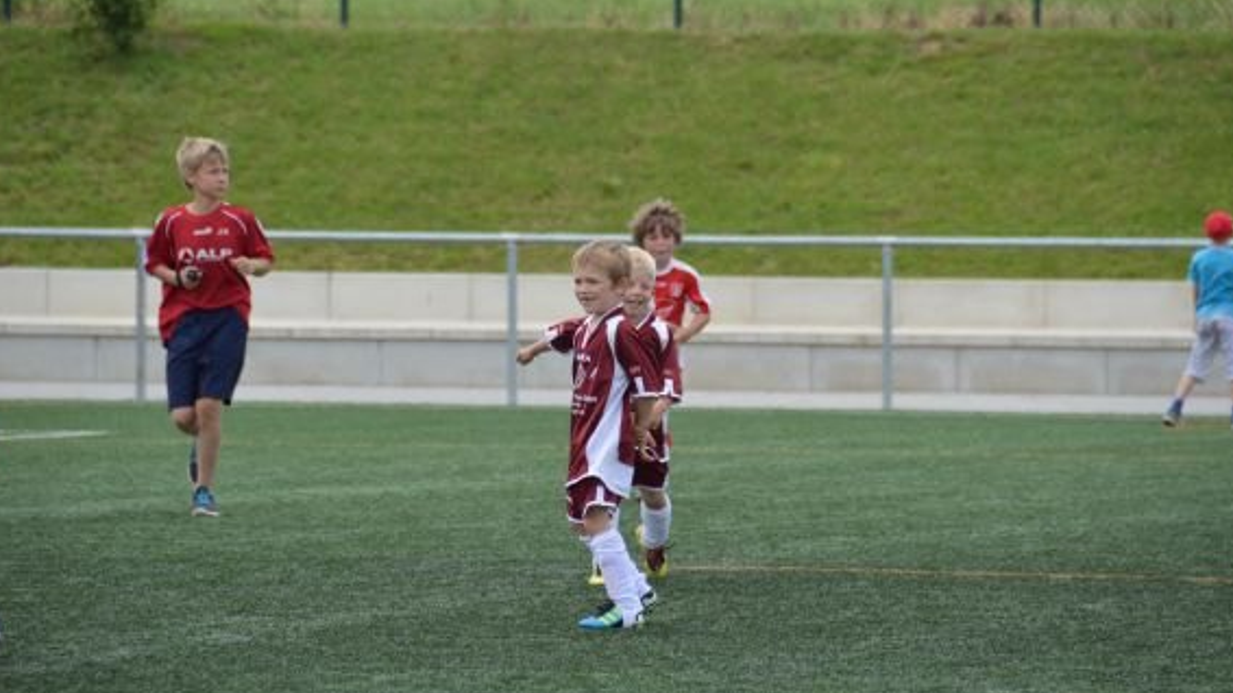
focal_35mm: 333
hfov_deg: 6.5
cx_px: 630
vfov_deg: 3.6
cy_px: 324
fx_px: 10884
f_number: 5.6
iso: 400
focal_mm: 200
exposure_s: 1/1250
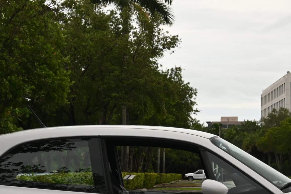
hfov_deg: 15.0
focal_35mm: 136
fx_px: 1099
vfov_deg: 10.1
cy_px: 138
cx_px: 209
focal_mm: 42
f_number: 5.6
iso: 180
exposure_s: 1/200
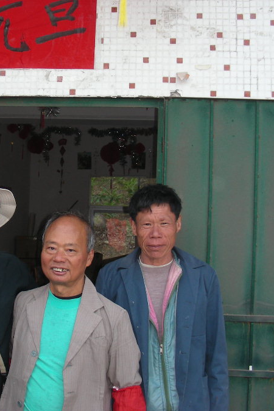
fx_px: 685
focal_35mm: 60
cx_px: 52
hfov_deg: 22.3
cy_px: 185
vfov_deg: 33.4
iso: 54
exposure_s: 1/30
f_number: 3.5
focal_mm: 6.3
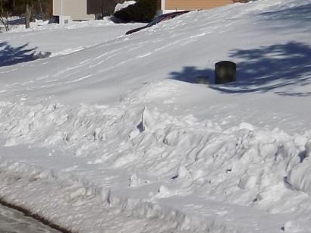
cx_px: -7
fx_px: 1033
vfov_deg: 12.8
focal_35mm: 115
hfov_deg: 16.7
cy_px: 50
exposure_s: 1/320
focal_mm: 4
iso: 80
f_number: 9.9
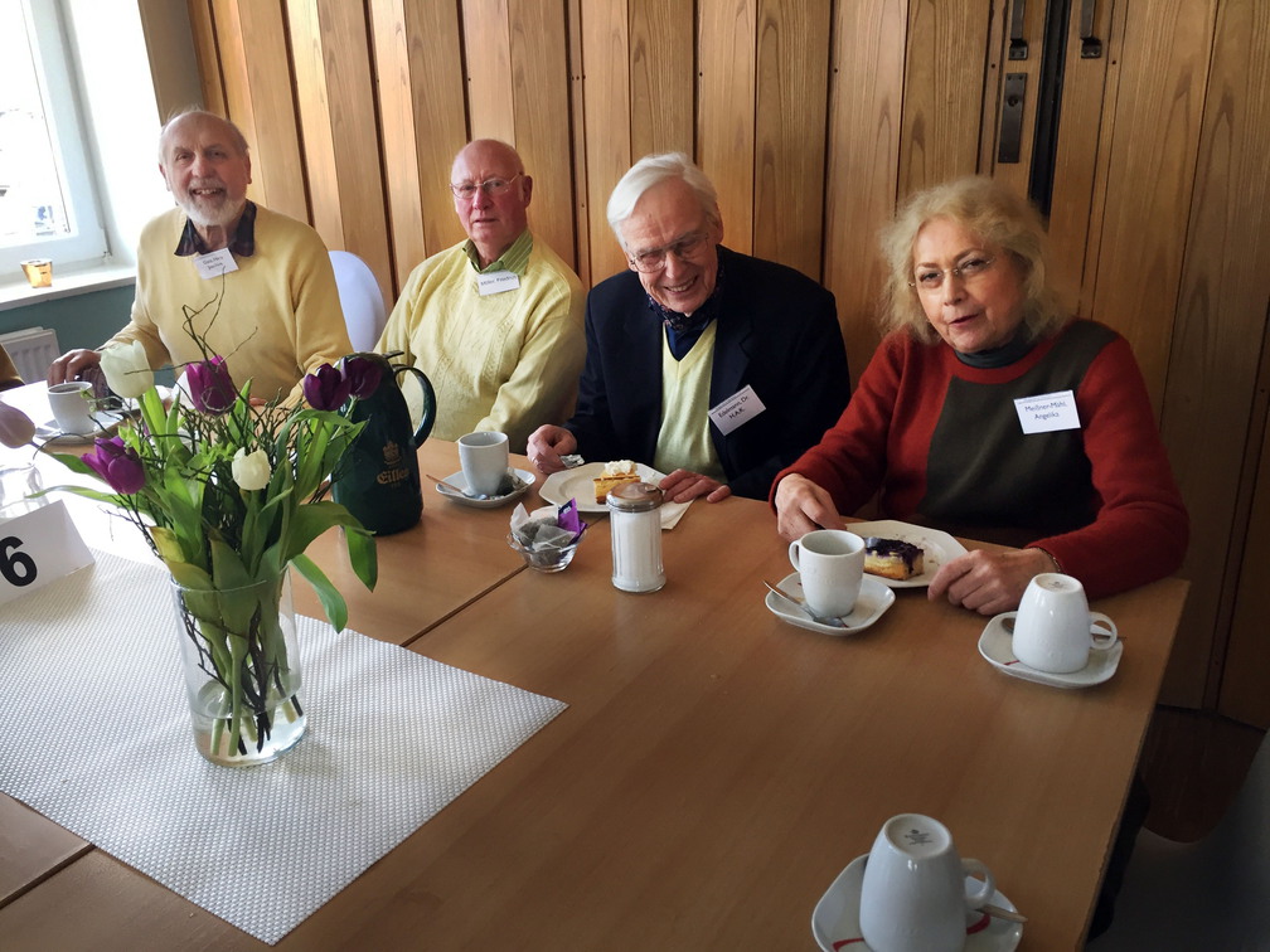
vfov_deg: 48.2
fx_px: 1064
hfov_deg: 61.7
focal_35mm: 29
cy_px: 476
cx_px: 635
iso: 100
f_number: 2.2
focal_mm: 4.15
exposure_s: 1/33
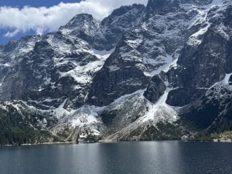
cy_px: 115
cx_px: 79
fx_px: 261
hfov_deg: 47.2
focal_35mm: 39
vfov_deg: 36.4
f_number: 1.78
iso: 80
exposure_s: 1/5814
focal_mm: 6.76
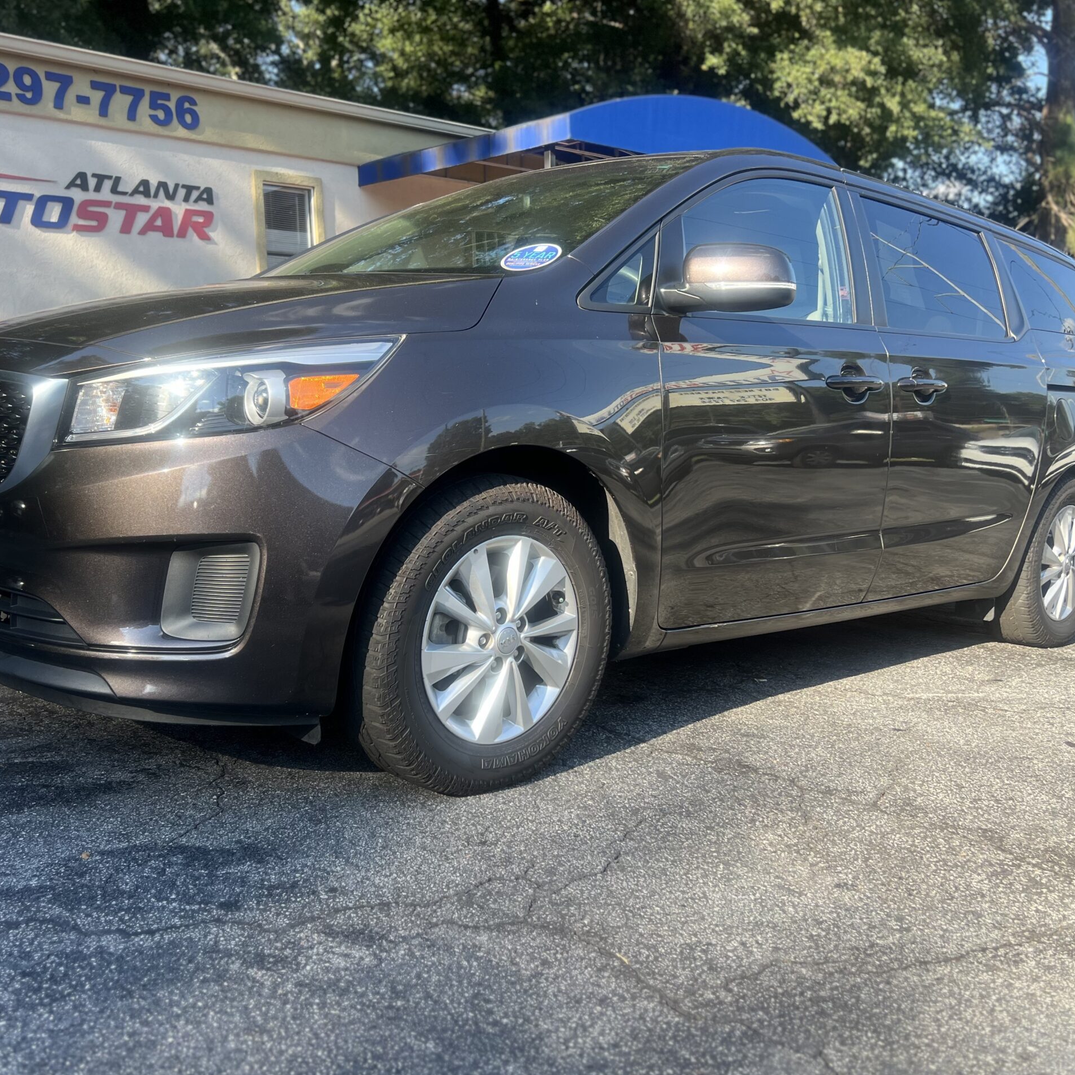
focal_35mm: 31
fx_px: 1089
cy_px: 534
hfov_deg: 52.5
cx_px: 488
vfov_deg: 52.5
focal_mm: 5.7
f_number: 1.5
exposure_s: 1/780
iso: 50
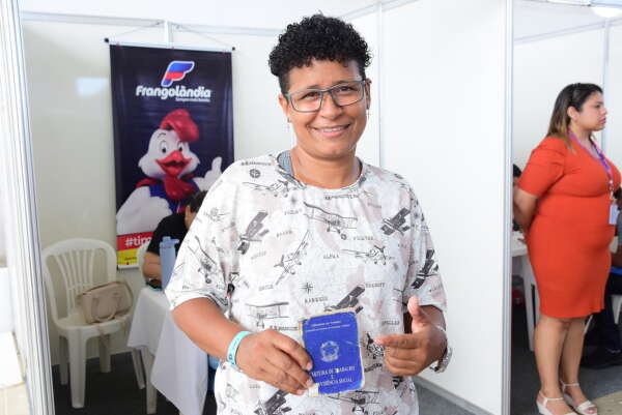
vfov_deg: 36.9
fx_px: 622
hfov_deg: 53.1
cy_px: 208
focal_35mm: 36
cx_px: 311
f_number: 5.6
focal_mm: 24
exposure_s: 1/160
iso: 500
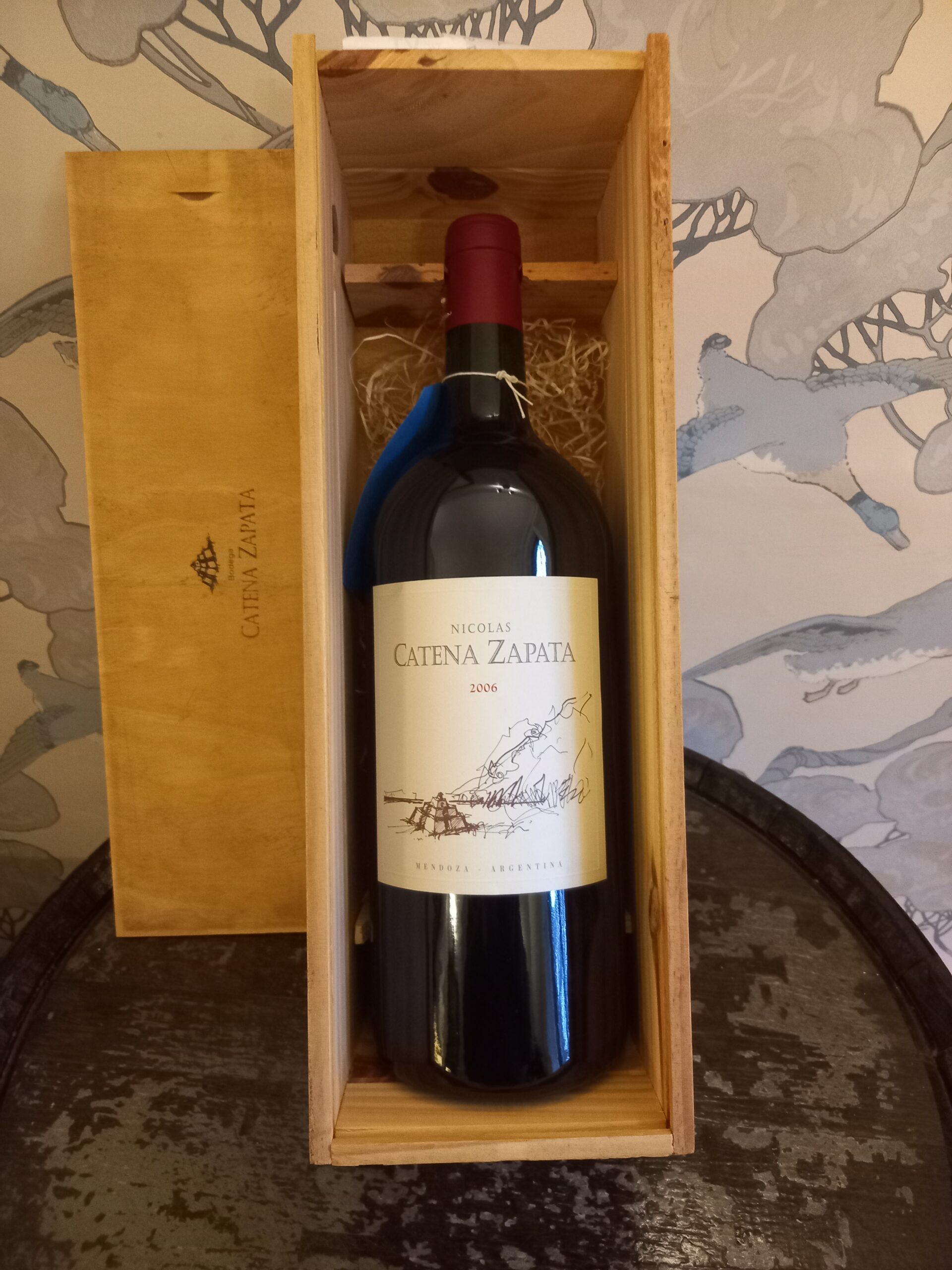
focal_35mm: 25
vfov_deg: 69.4
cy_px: 635
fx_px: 917
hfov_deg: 54.9
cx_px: 476
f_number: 2
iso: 500
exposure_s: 1/20
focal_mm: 4.6
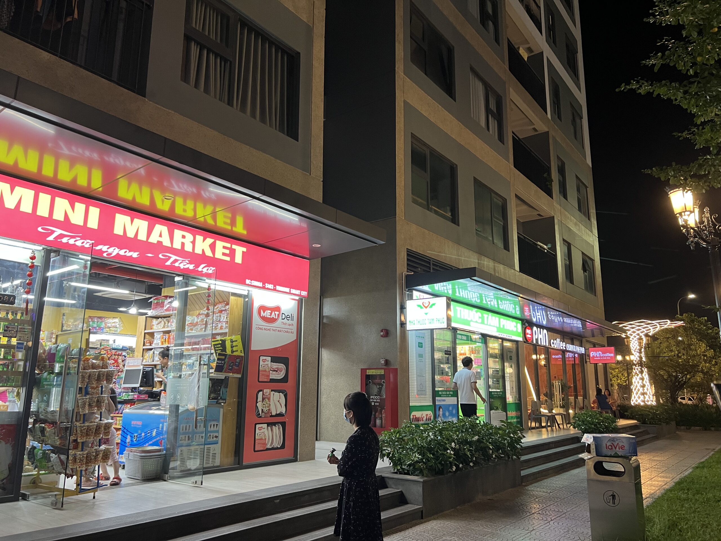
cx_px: 360
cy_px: 270
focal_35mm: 26
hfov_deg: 67.3
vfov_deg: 53.1
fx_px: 542
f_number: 1.5
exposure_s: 1/50
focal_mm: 5.7
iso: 160
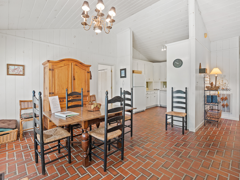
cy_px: 90
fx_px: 111
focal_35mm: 16
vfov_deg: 78.1
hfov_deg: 94.5
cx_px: 120
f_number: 5.6
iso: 400
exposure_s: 1/5
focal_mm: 8
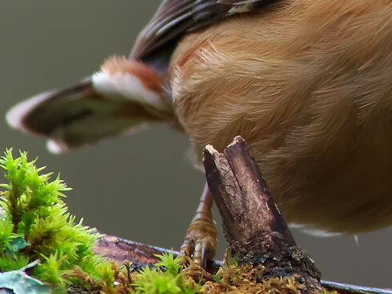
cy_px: -76
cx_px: 739
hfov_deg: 0.9
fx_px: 24841
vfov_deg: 0.7
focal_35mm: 2192
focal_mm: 300
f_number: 4.5
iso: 5000
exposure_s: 1/800
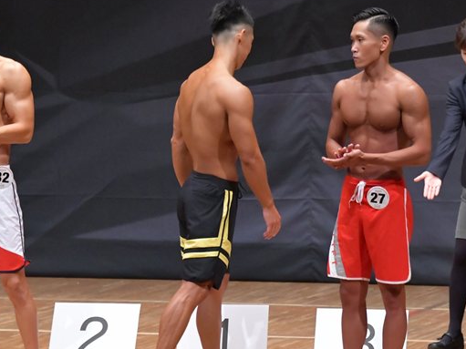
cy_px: 192
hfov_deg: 5.3
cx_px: 179
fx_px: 5007
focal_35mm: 372
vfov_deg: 4.0
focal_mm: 170
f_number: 5.6
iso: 8000
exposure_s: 1/400
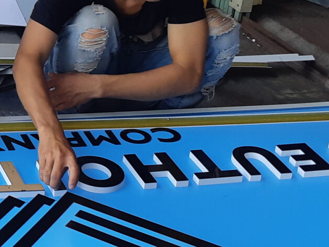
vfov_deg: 13.8
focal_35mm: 106
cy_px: 0
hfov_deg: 16.9
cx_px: -155
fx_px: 1007
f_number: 1.7
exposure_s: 1/188
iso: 40
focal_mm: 3.93
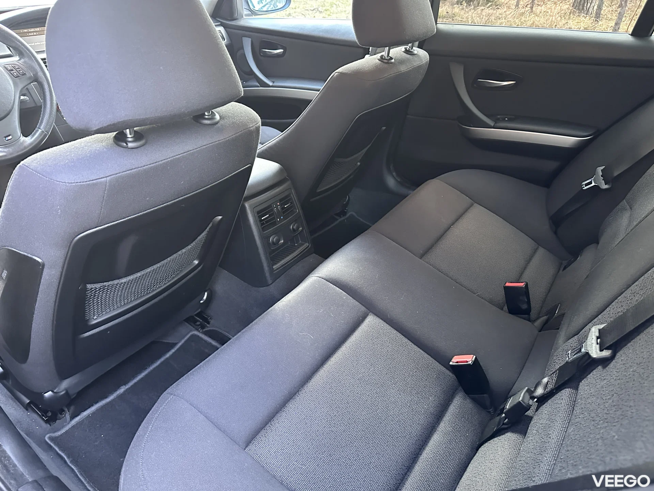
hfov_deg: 71.6
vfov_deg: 56.8
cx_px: 327
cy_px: 246
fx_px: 453
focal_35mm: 24
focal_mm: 6.86
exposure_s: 1/49
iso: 1000
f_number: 1.78
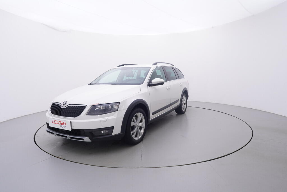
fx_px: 179
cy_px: 96
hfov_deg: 77.3
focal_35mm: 22
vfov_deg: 56.2
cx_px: 144
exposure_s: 1/80
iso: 200
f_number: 5
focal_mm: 15
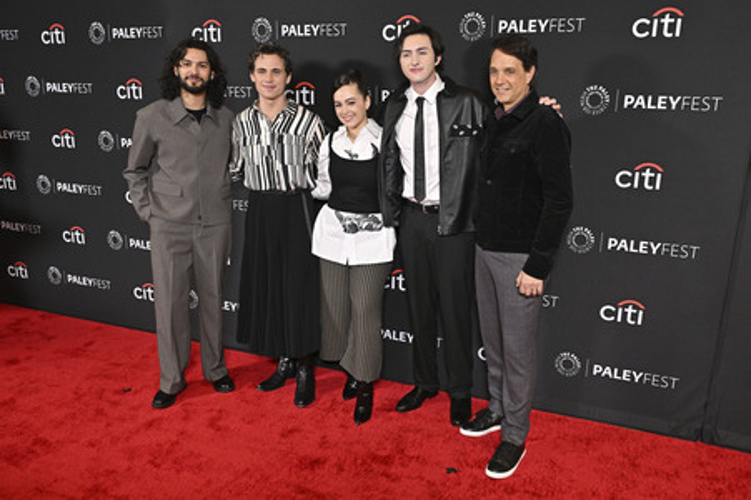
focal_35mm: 29
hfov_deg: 63.7
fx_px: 605
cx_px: 376
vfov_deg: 44.9
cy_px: 250
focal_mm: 29
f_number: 5.6
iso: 2500
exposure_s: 1/250
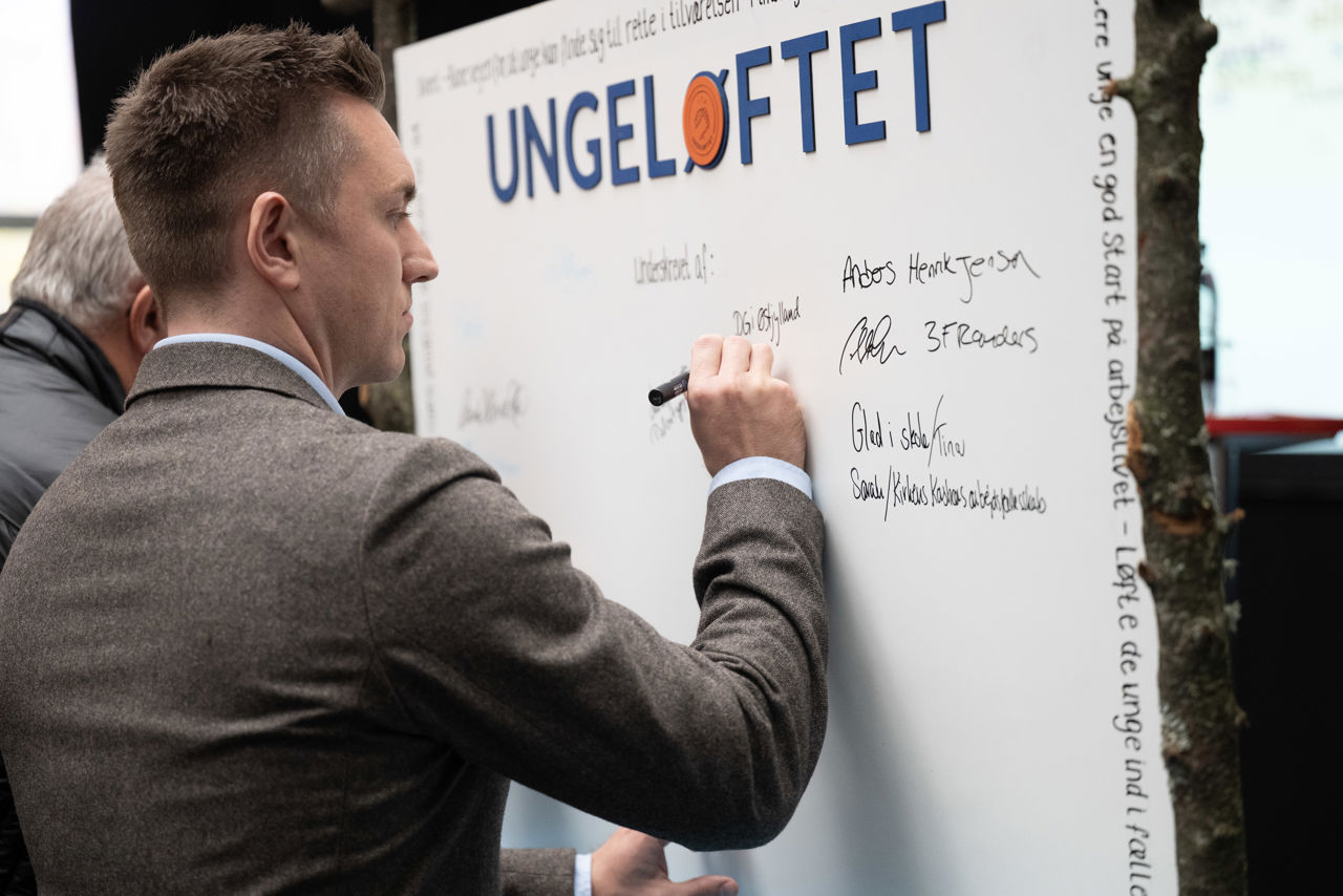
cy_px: 448
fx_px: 2612
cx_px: 672
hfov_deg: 28.8
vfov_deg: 19.5
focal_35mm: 70
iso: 3200
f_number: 2.8
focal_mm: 70
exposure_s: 1/250
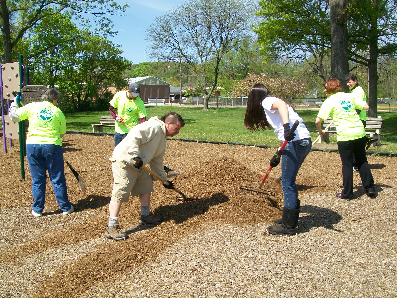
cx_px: 198
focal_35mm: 36
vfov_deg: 39.7
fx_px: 413
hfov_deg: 51.4
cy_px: 149
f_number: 4.8
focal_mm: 6
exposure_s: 1/320
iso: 64
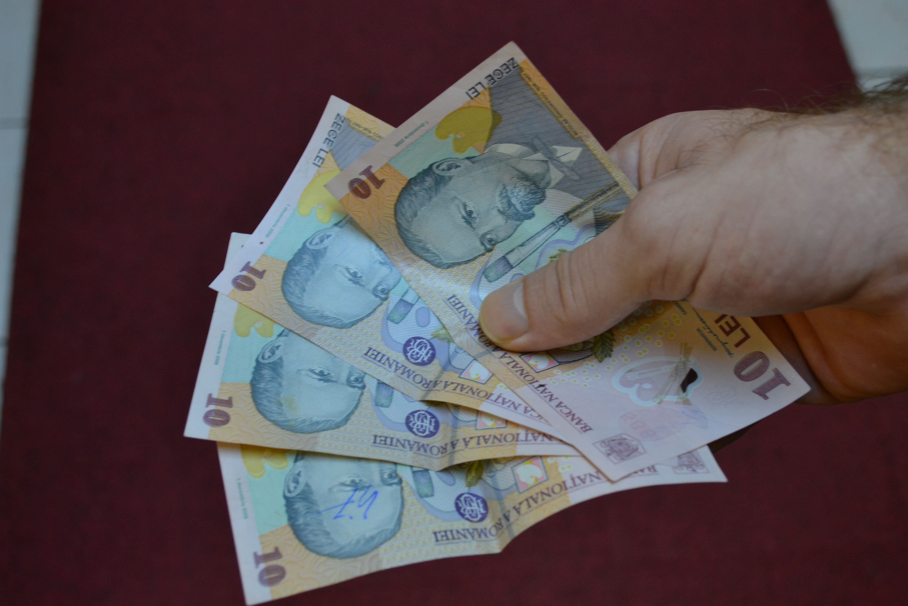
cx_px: 454
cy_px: 303
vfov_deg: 28.1
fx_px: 1211
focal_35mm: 48
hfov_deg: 41.1
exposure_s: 1/15
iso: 500
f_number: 4.8
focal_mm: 32
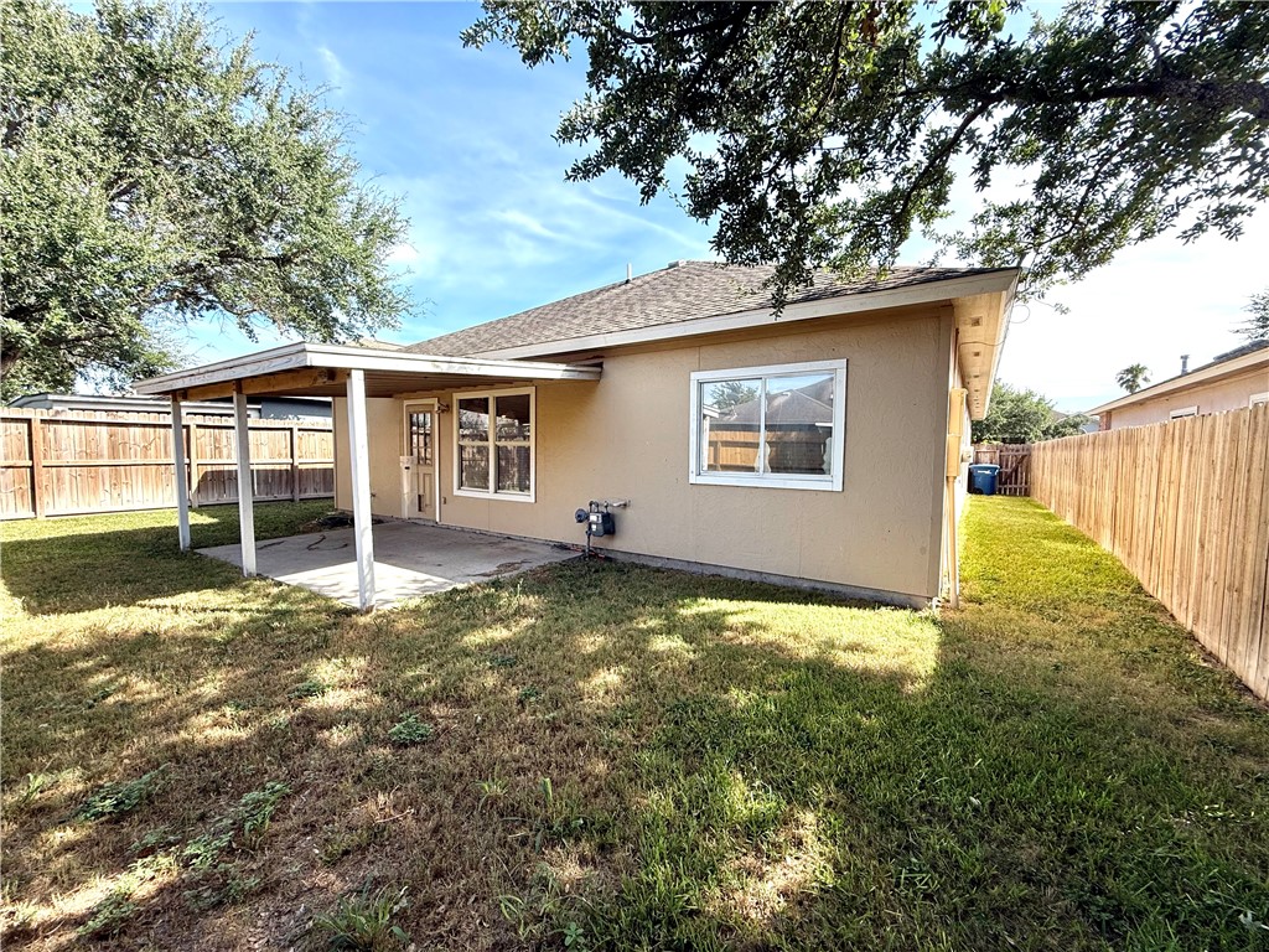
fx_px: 513
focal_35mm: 14
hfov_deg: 102.1
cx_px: 634
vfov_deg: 85.7
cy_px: 476
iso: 64
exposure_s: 1/486
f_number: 2.2
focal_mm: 2.22
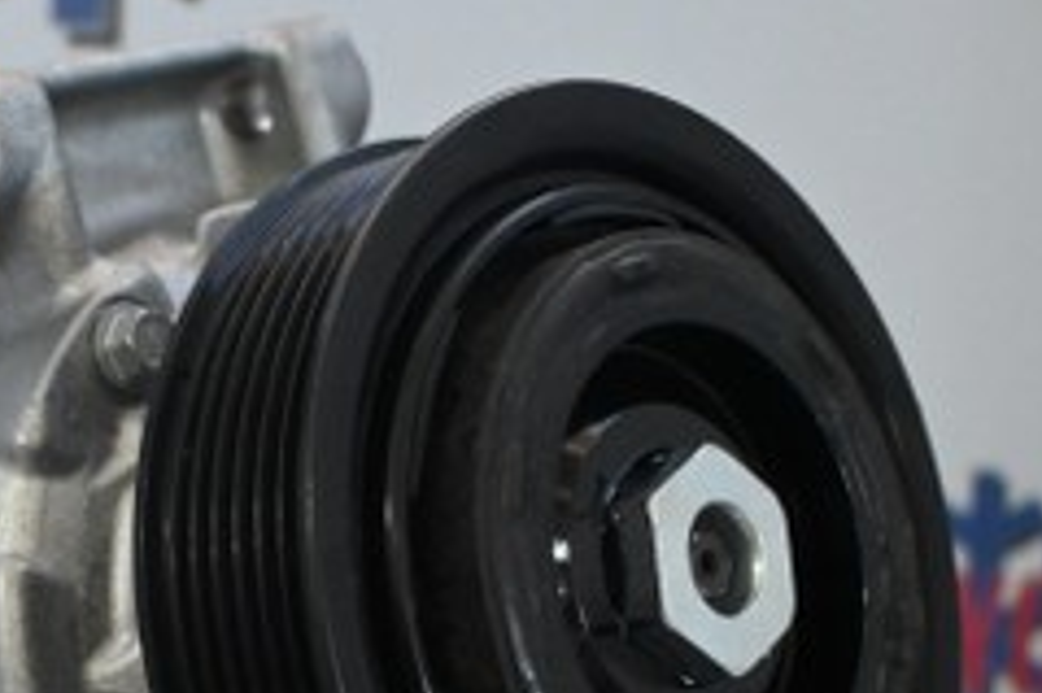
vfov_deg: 14.3
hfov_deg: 21.2
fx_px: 2726
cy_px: 693
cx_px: 135
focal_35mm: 94
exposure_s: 1/60
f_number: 4.2
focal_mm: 25
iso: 5000
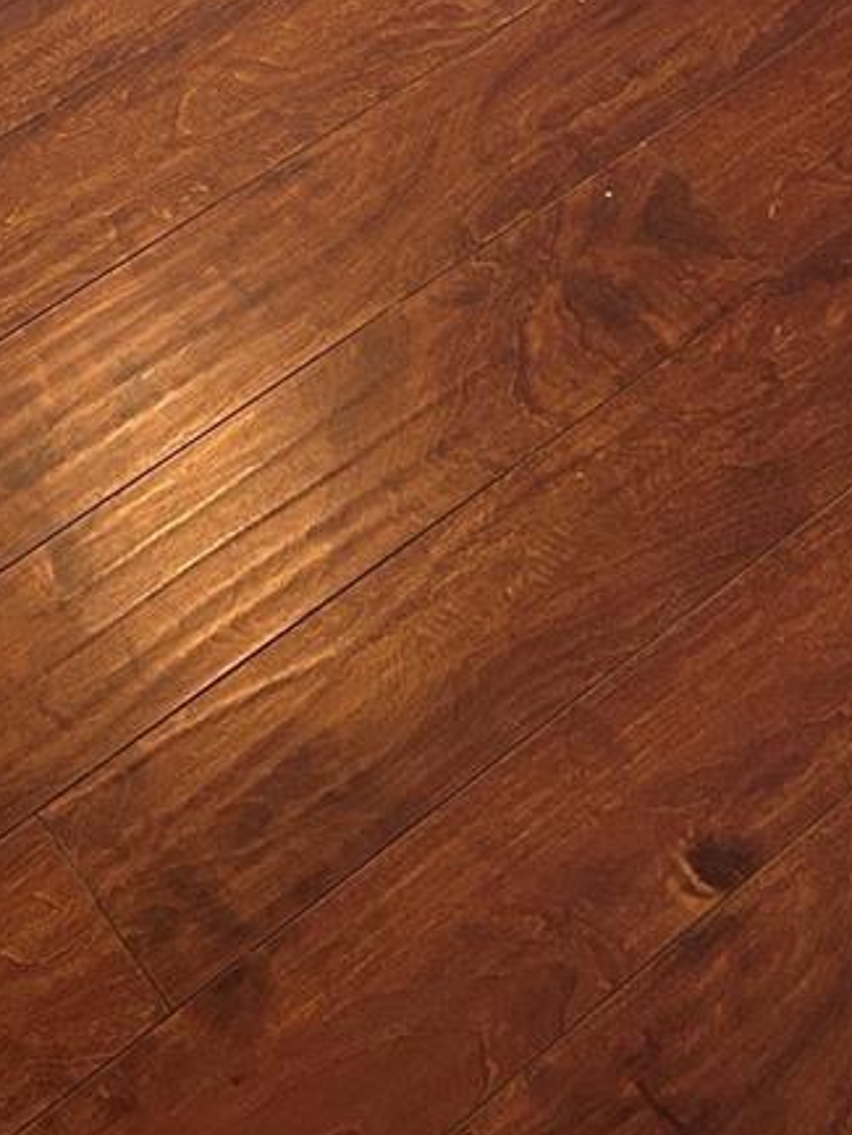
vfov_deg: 25.3
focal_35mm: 72
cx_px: 160
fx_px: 2362
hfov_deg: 20.2
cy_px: -76
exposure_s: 1/40
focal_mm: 5.7
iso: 400
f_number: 1.5
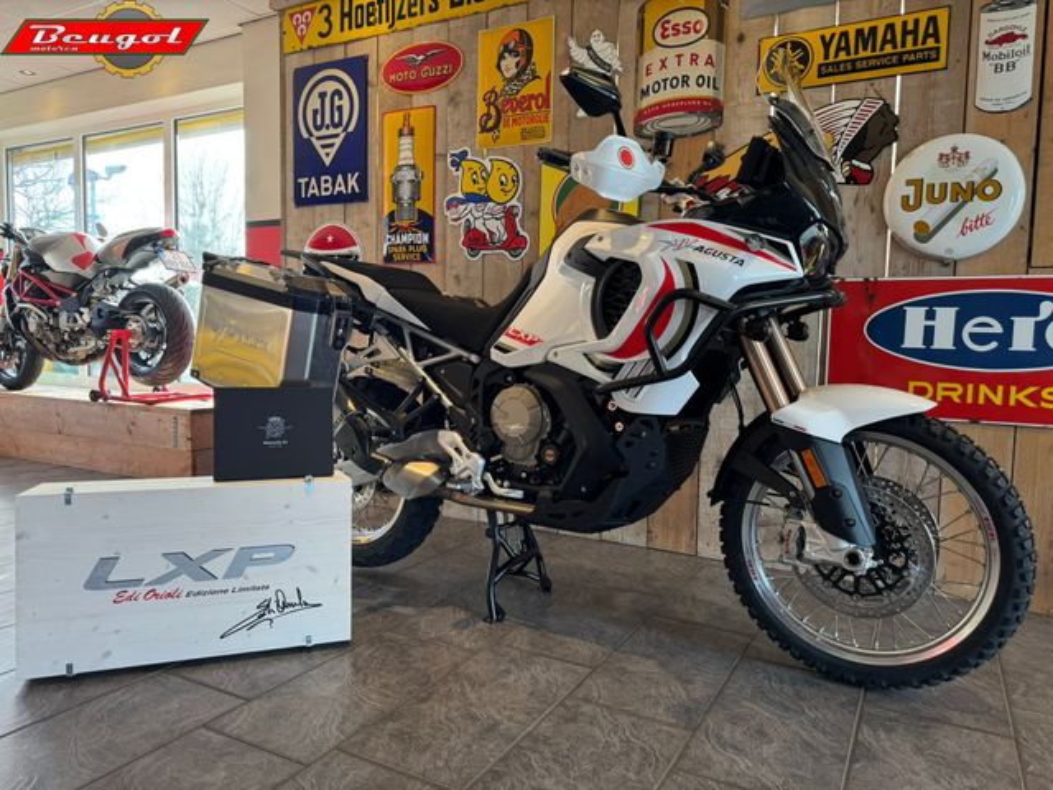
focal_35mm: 24
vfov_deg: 56.8
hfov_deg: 71.6
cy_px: 395
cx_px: 526
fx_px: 730
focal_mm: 6.76
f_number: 1.78
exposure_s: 1/100
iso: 80
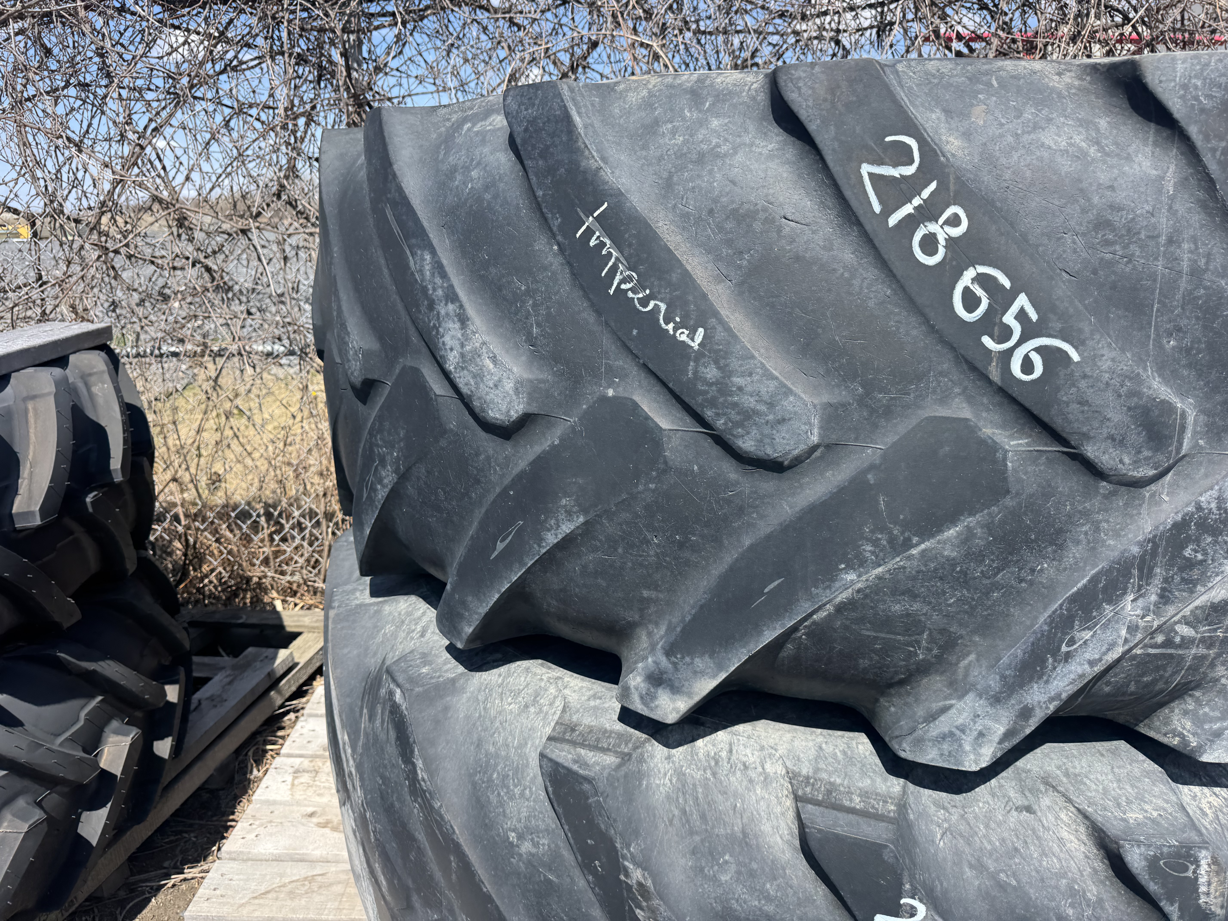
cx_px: 614
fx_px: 851
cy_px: 460
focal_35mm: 24
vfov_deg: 56.8
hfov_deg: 71.6
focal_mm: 6.76
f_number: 1.78
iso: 80
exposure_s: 1/2105
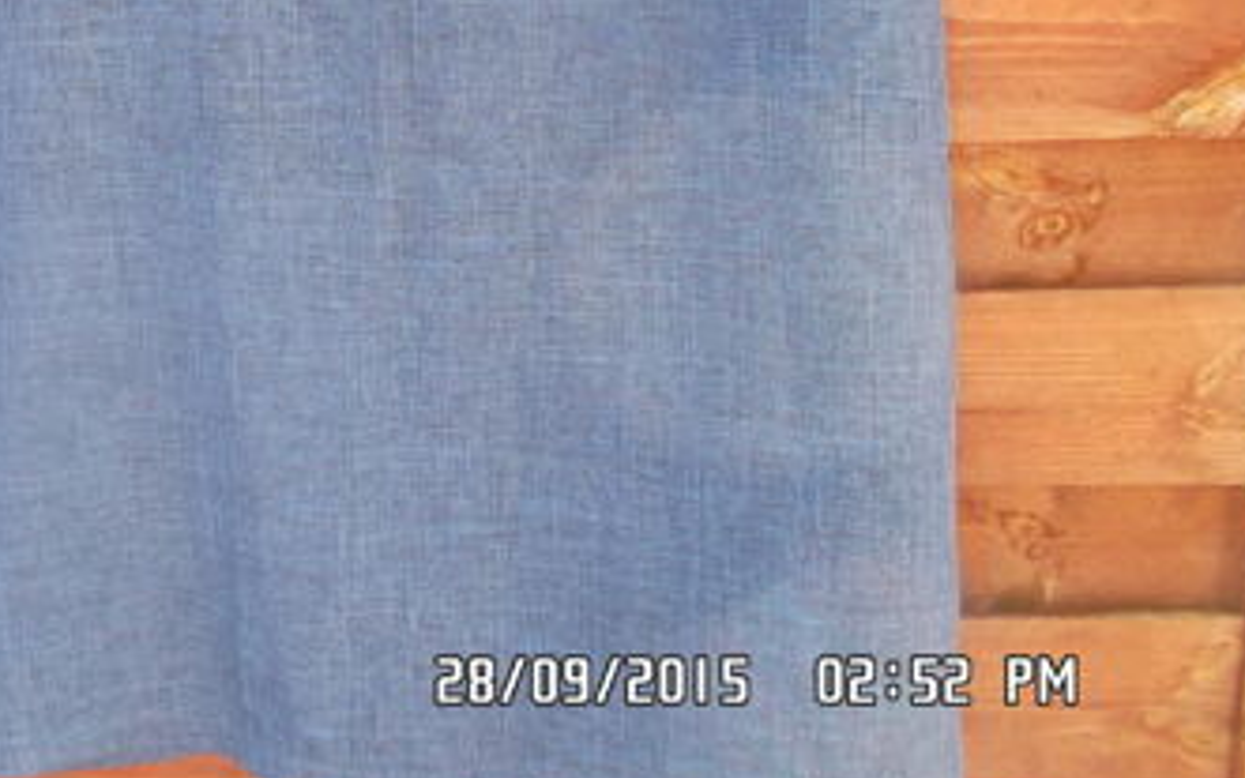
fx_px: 1459
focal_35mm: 43
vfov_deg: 29.2
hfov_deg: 45.4
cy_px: 154
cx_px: 399
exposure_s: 1/45
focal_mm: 4.1
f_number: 3.3
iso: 81
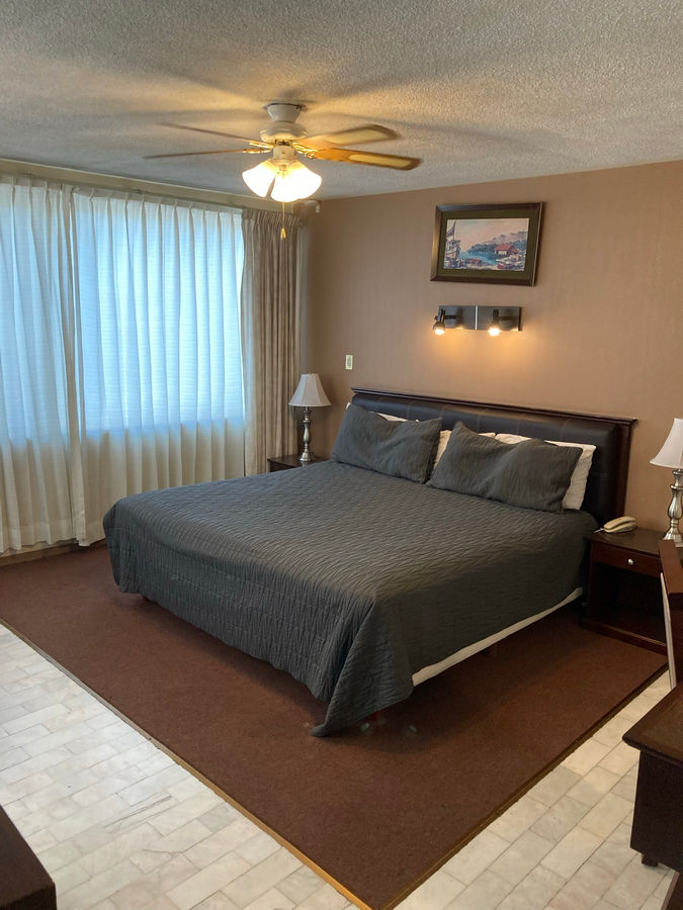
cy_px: 455
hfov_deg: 49.7
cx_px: 342
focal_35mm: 28
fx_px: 737
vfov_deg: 63.4
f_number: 1.8
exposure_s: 1/60
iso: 200
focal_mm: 3.99
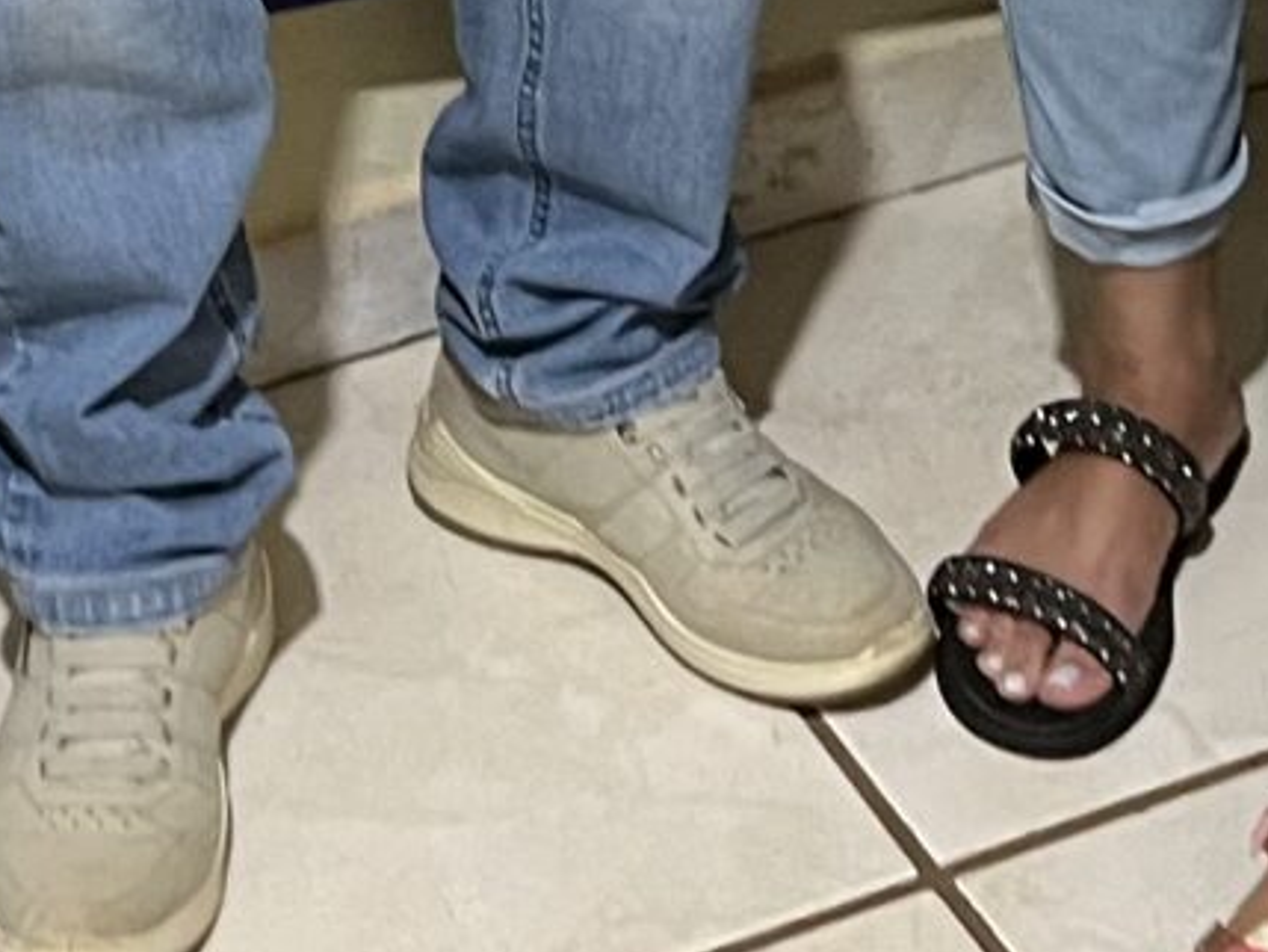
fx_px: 5679
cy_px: -1484
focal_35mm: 155
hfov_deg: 12.7
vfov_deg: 8.6
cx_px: 766
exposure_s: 1/60
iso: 250
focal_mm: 5.1
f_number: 1.6
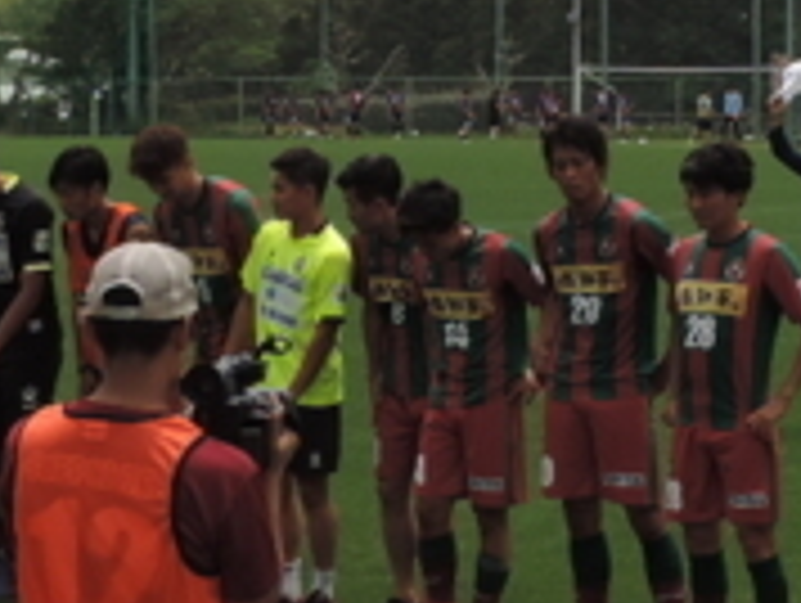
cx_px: 558
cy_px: -140
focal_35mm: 148
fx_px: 3429
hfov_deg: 13.3
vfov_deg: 9.9
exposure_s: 1/1000
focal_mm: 5.8
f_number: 3.2
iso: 80
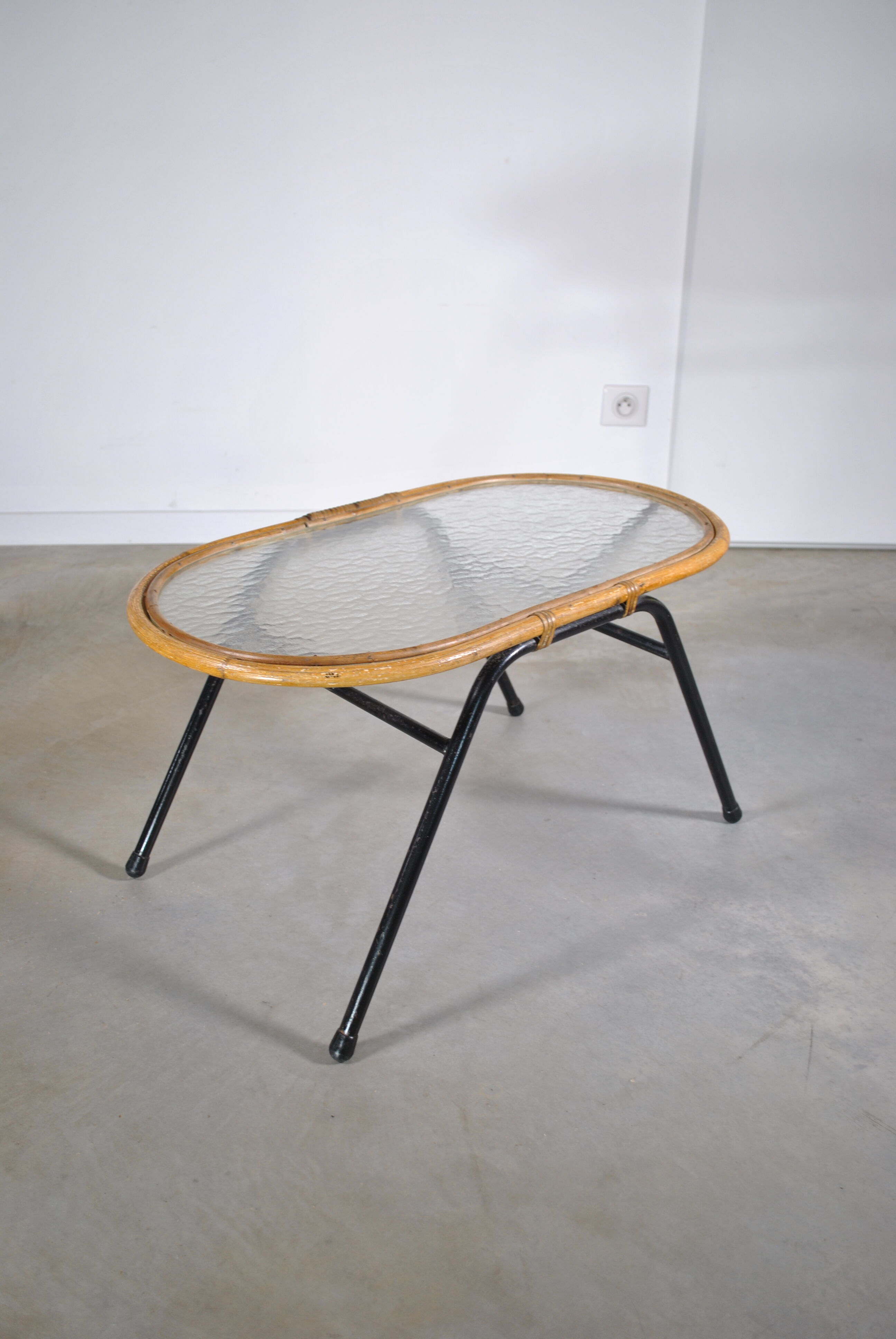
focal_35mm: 33
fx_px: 1228
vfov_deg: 57.2
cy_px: 670
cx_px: 448
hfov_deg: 40.1
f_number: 4
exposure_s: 1/30
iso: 200
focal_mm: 22
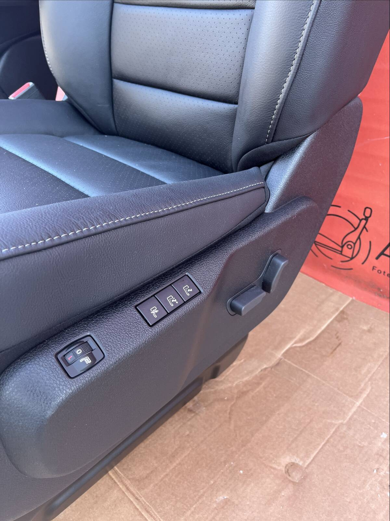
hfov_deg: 53.1
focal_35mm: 26
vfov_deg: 67.3
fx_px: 391
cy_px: 260
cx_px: 195
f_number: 1.6
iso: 125
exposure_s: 1/112
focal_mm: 5.1
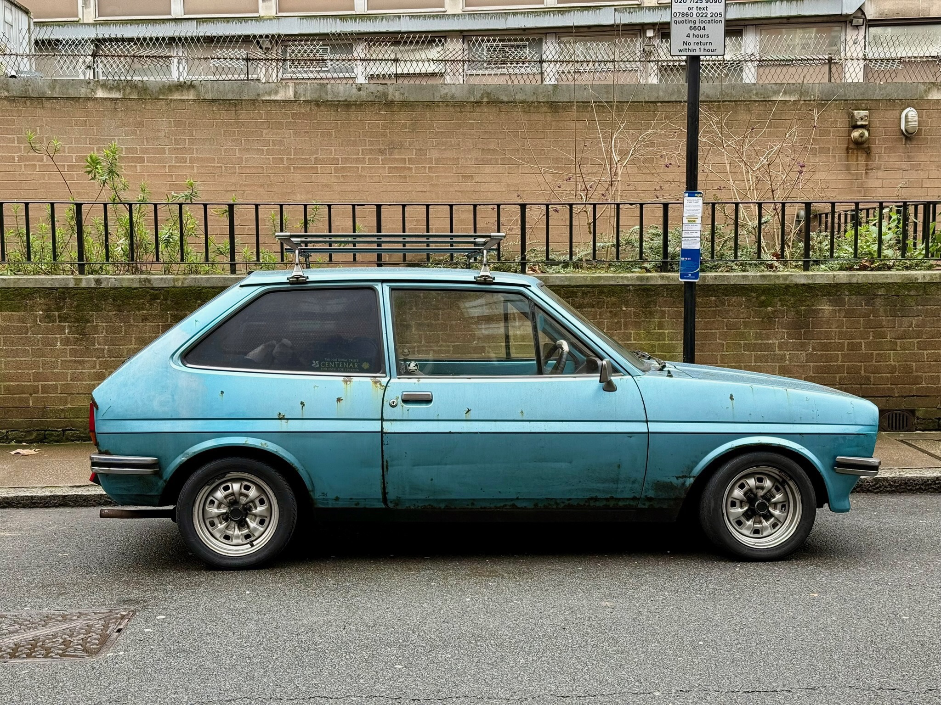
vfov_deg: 30.3
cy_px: 352
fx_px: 1305
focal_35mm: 48
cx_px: 470
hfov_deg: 39.7
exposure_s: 1/162
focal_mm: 6.76
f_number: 1.78
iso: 80
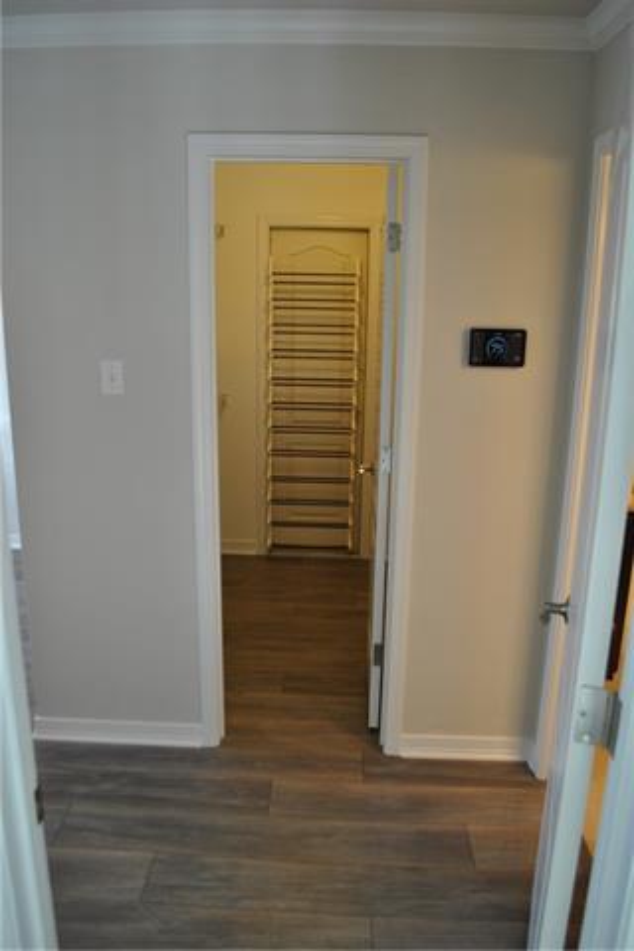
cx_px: 317
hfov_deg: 47.9
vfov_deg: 67.4
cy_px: 476
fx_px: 713
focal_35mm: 27
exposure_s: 1/30
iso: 200
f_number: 3.5
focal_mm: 18
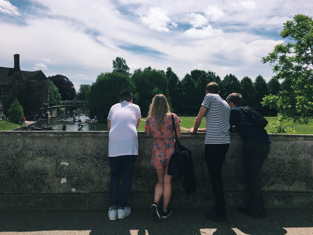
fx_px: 262
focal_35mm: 29
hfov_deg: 61.7
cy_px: 118
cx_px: 156
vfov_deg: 48.2
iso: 25
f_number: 2.2
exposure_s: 1/2849
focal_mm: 4.15
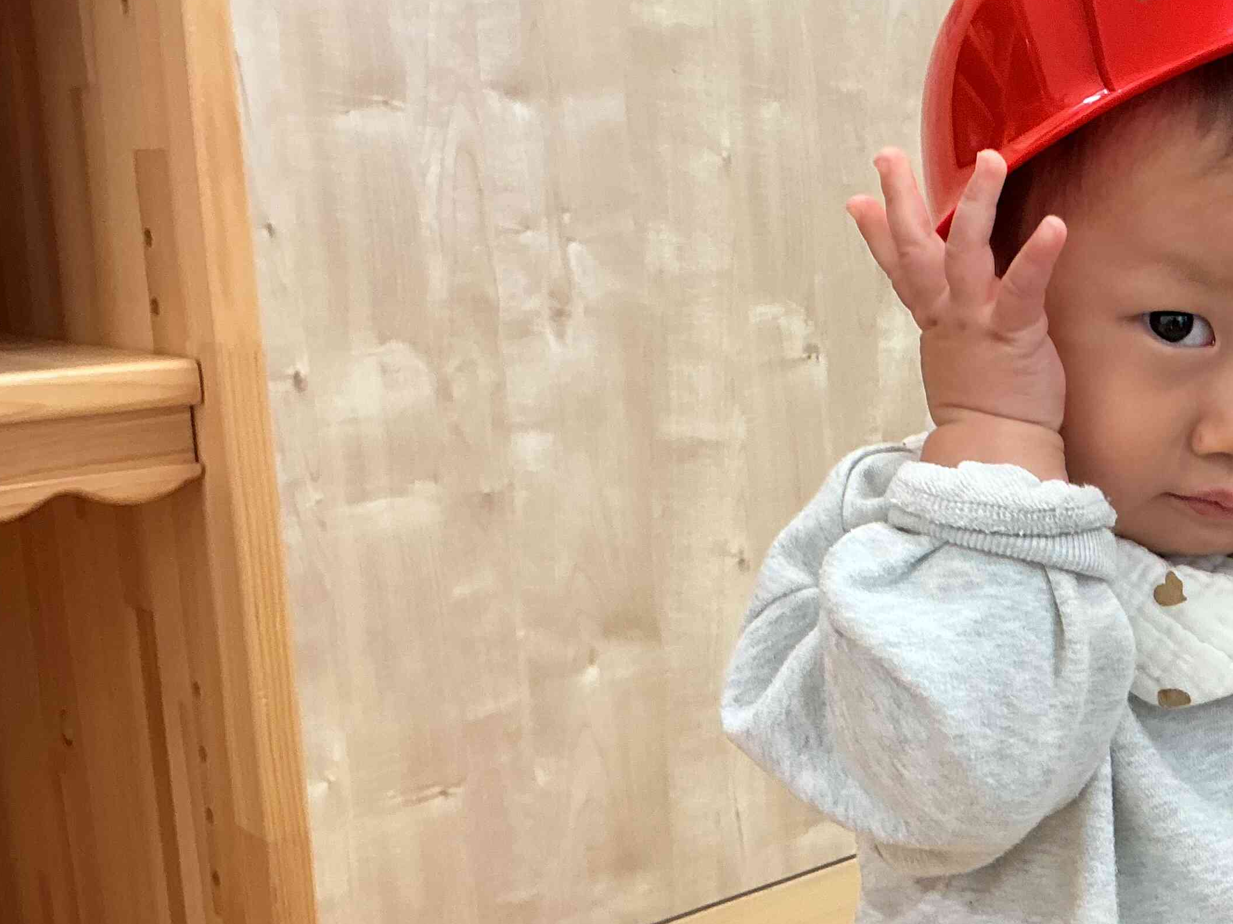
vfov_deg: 26.5
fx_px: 1959
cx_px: 1097
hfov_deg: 33.2
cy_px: 534
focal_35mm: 55
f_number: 1.8
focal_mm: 3
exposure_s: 1/120
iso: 64
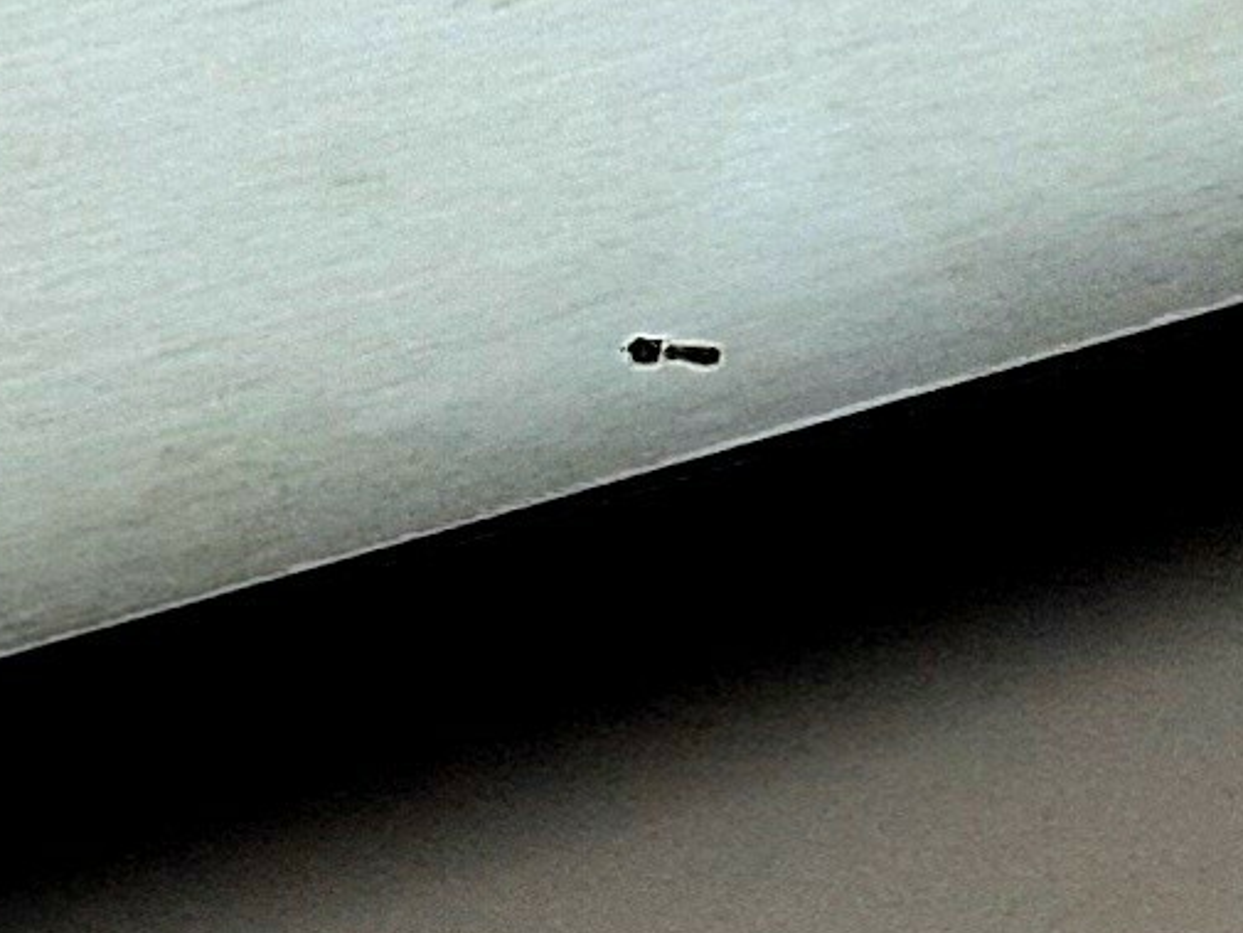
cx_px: -273
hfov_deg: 9.8
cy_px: -1925
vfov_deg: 6.7
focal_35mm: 198
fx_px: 7112
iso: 50
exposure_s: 1/100
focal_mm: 4.6
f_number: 2
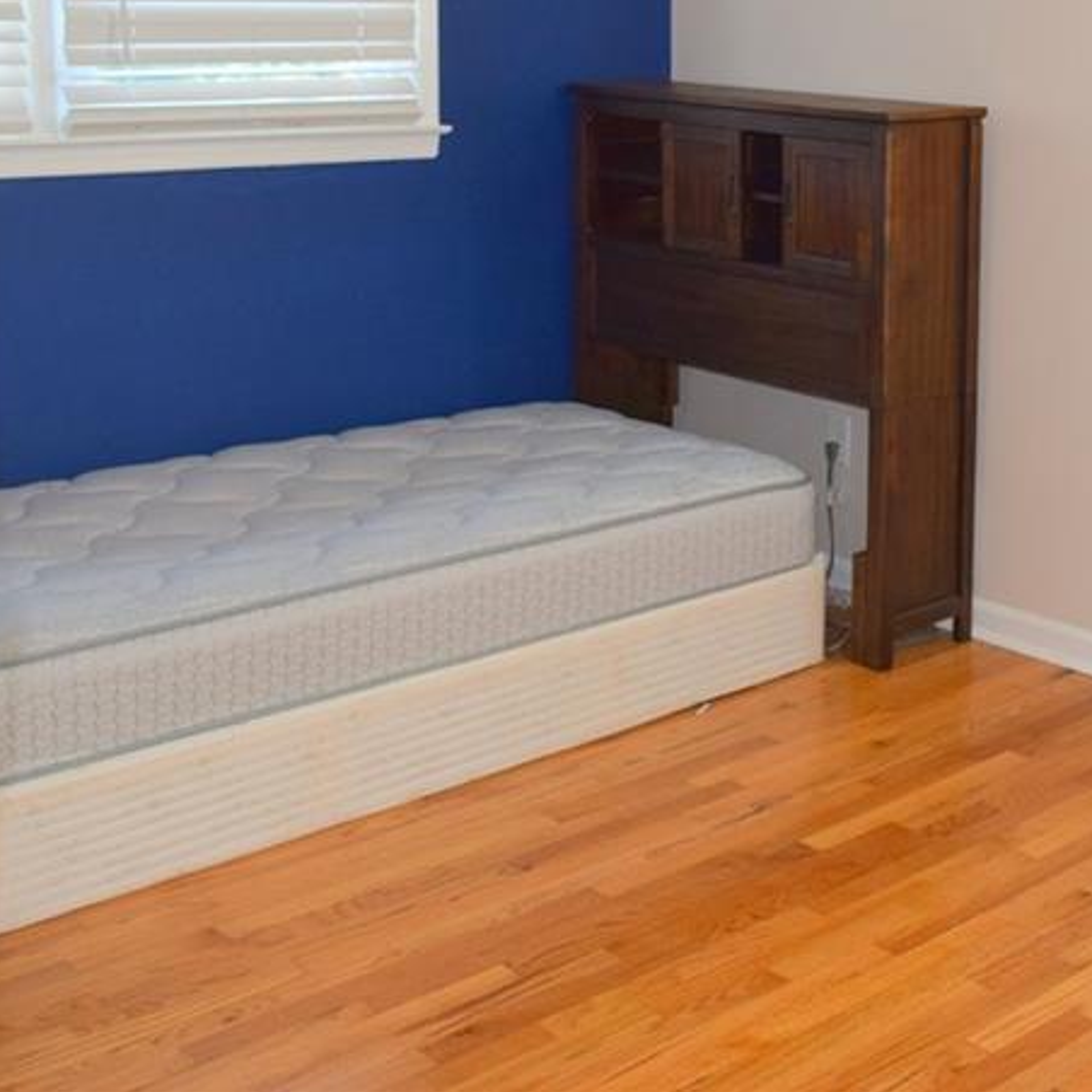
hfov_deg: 31.5
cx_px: 947
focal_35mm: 52
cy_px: 273
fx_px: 1856
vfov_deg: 32.2
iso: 800
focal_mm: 18
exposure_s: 1/100
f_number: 5
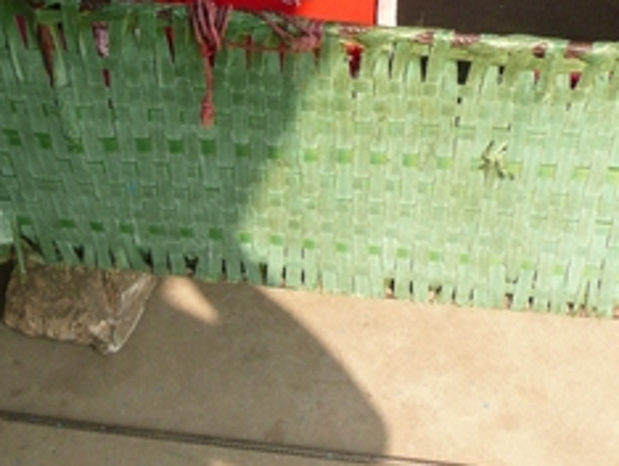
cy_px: -77
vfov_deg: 16.4
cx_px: 344
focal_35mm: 87
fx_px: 1557
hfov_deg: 22.5
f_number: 3.6
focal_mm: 5.5
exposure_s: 1/320
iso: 100
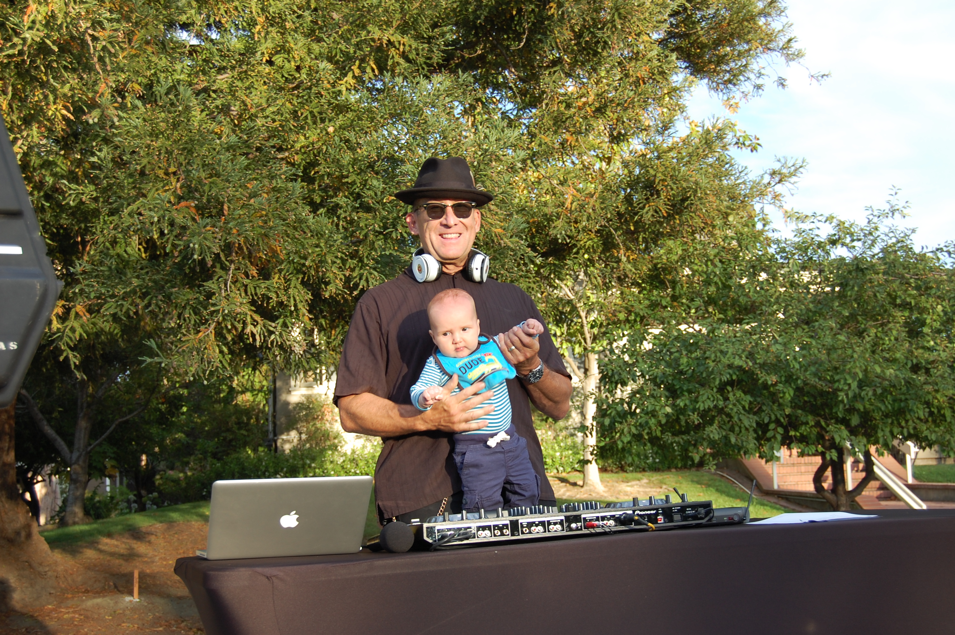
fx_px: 1352
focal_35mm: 51
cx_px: 478
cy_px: 318
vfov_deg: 26.4
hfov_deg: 38.9
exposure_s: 1/160
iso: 200
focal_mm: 34
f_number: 6.3
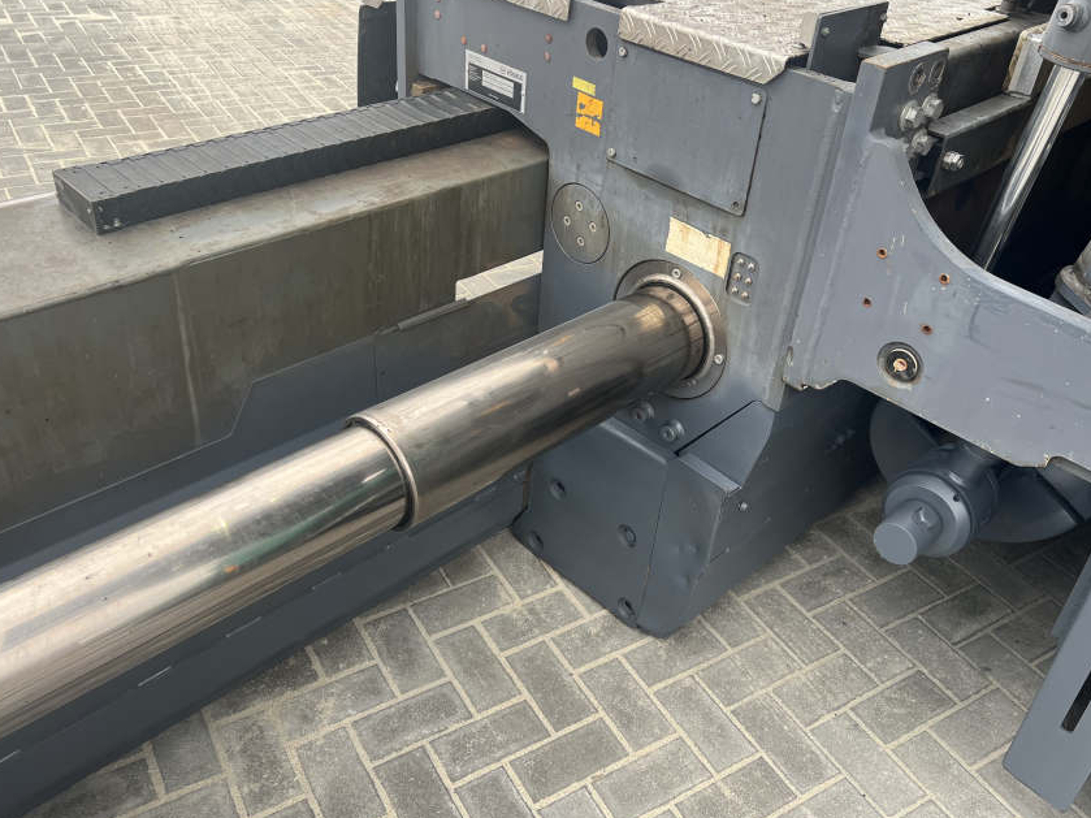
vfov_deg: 45.4
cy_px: 397
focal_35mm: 31
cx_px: 570
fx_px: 977
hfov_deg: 58.3
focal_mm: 5.7
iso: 40
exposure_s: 1/192
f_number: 1.5
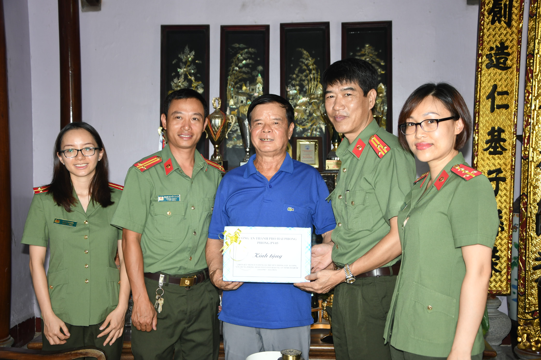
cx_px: 270
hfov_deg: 41.1
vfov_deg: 28.1
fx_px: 721
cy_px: 180
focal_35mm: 48
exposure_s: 1/200
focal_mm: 32
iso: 500
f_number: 4.5
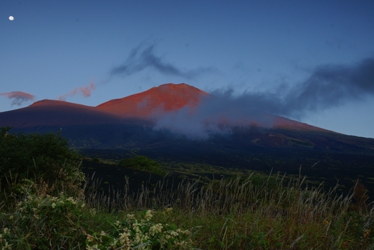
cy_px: 133
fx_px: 416
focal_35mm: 40
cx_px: 171
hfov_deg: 48.4
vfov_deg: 33.4
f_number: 11
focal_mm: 35
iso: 100
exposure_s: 1/10
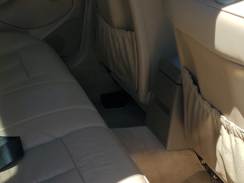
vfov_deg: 23.6
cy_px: 82
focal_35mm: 62
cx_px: 52
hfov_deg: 30.5
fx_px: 437
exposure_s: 1/1000
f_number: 1.5
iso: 50
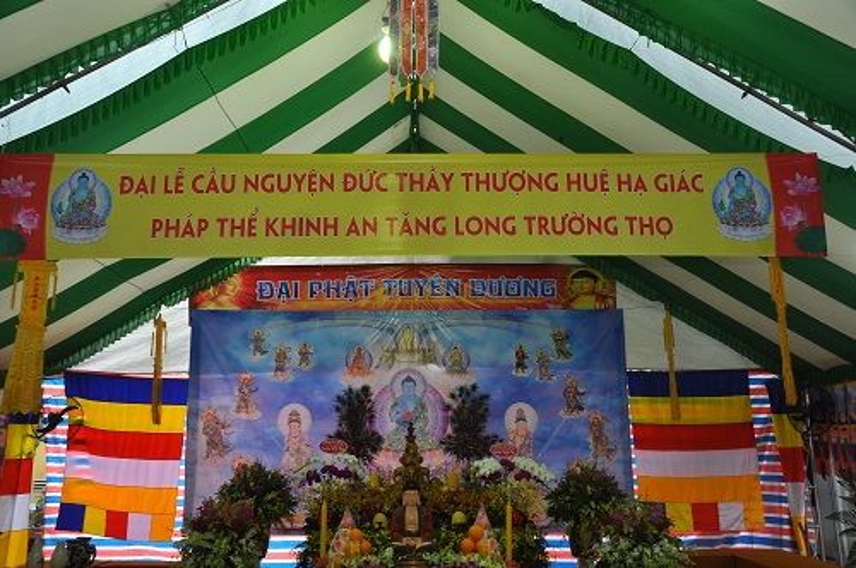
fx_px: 784
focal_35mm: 33
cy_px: 284
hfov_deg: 57.3
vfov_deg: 39.9
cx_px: 428
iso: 320
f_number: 5.6
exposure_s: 1/60
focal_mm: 22
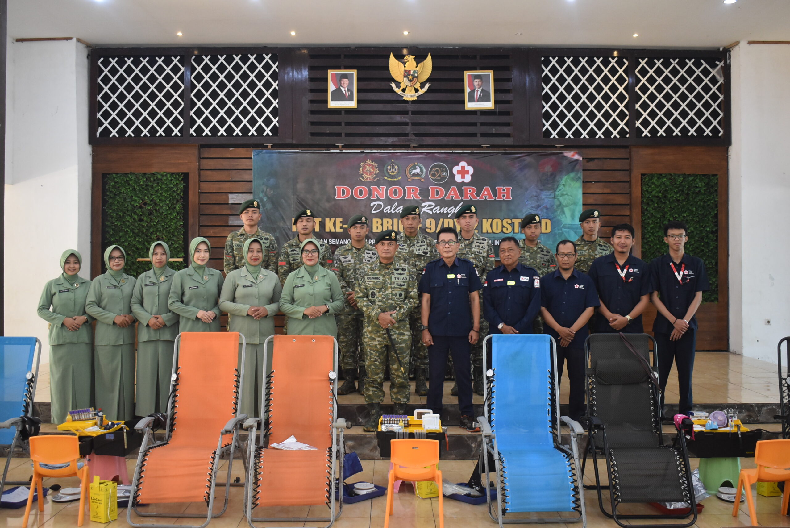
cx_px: 395
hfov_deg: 51.3
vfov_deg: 35.6
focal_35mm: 38
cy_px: 264
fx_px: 823
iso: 1250
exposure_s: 1/60
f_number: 4
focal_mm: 25
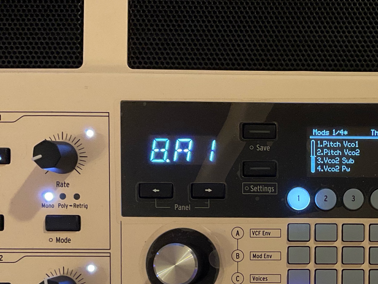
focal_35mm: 67
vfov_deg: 21.2
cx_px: 350
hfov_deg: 27.8
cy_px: 278
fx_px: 732
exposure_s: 1/50
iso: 200
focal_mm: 3
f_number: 1.8
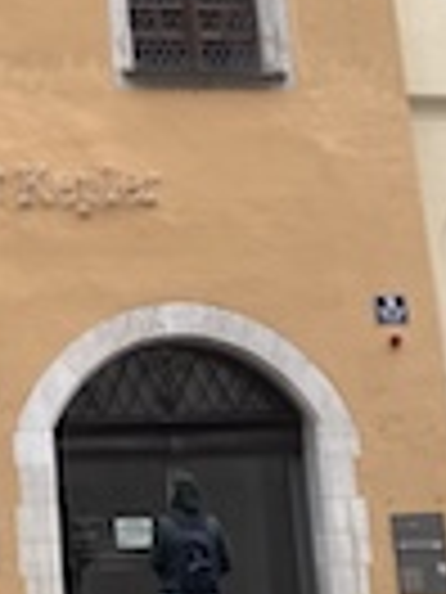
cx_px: -101
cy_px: -153
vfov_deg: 17.5
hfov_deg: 13.5
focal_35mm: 106
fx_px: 1821
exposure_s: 1/450
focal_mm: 3.99
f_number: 1.8
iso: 32
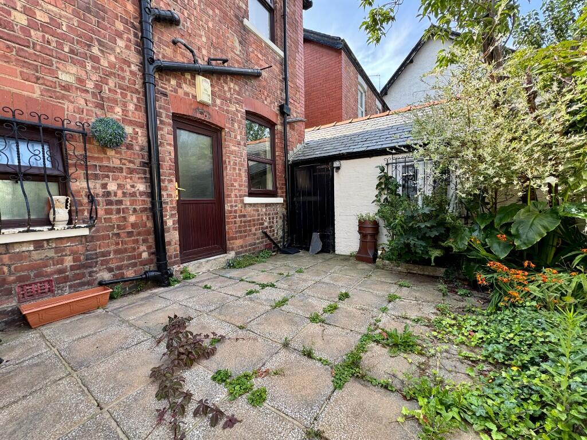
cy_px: 220
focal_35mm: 14
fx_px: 237
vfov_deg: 85.7
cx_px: 294
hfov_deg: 102.1
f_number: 2.2
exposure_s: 1/200
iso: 40
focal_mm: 2.22
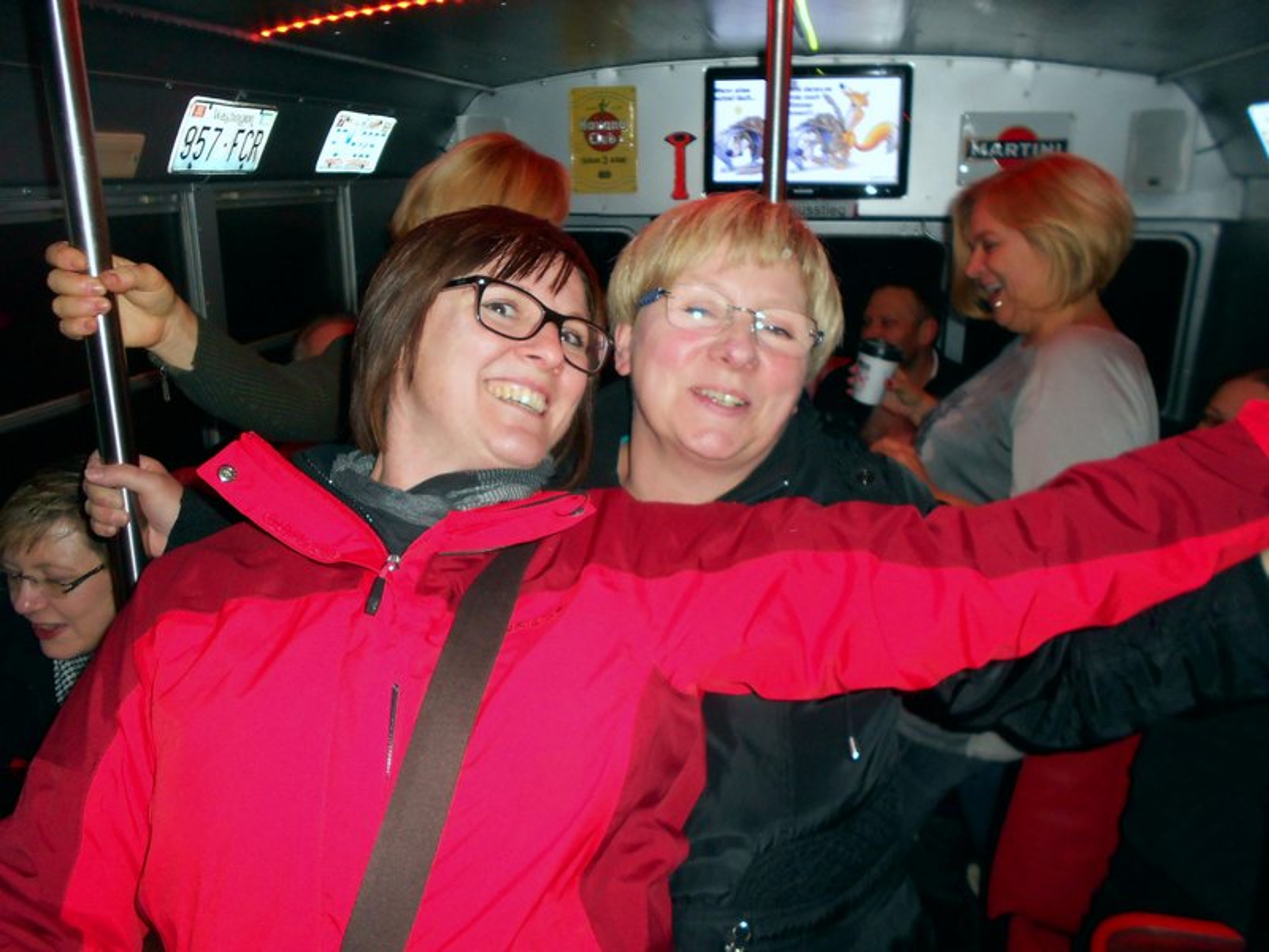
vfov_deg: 48.2
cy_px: 476
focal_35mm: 29
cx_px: 634
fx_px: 1063
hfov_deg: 61.7
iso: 200
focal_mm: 5.3
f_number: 3.4
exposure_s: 1/25
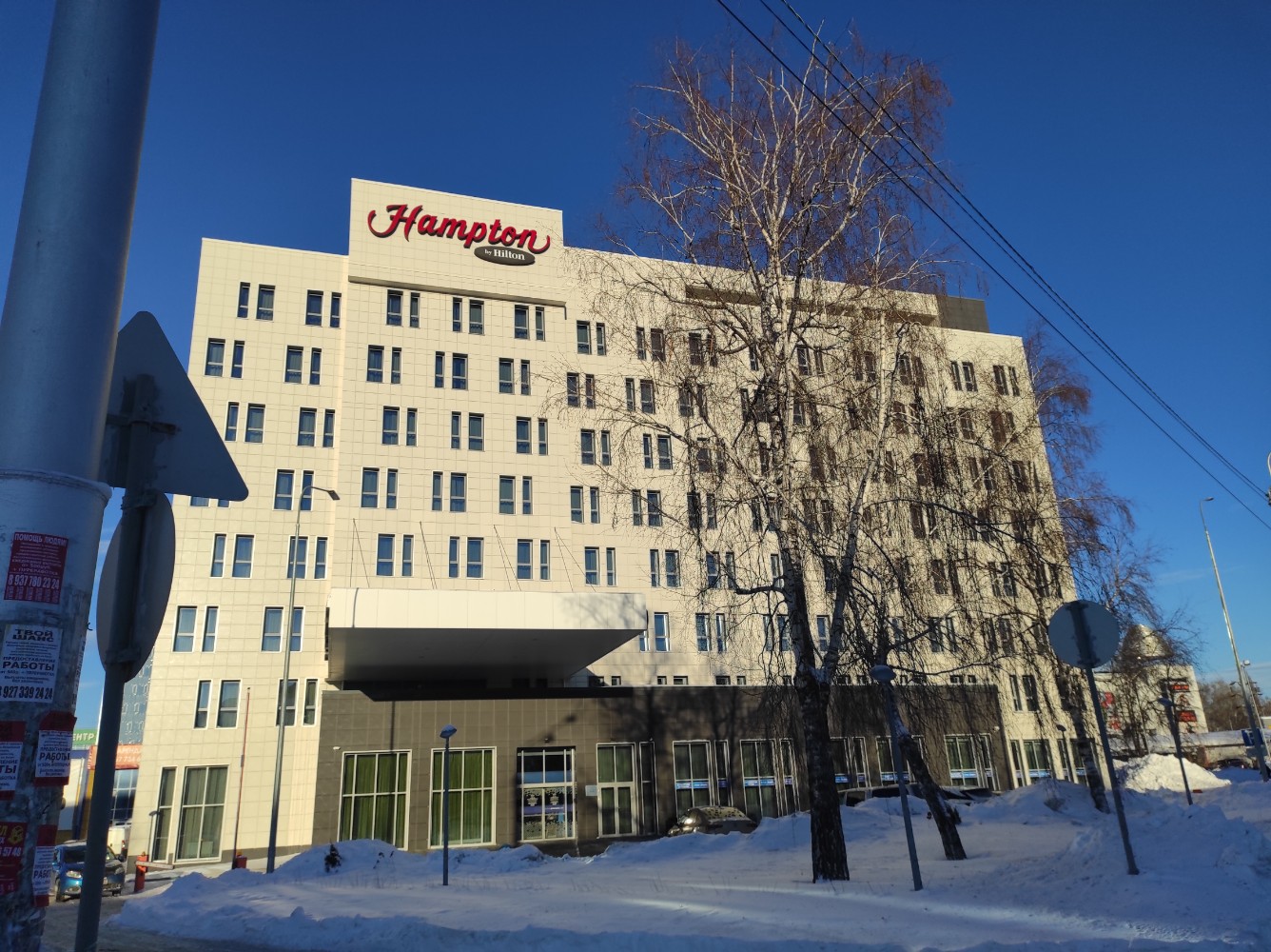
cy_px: 476
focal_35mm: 25
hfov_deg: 69.4
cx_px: 636
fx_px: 917
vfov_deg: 54.8
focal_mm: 5.43
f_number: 1.89
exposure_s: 1/3333
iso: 100
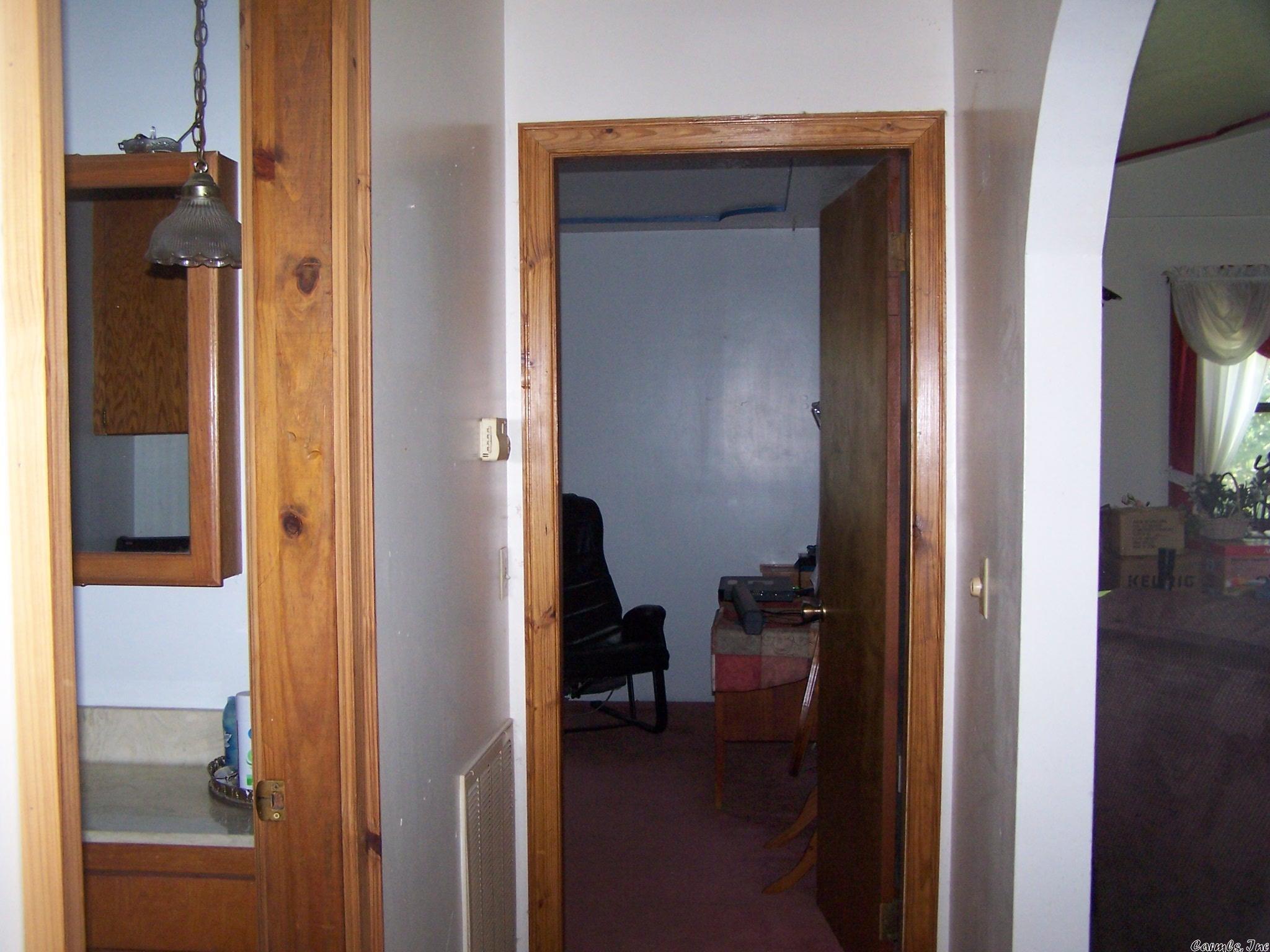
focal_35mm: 38
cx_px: 635
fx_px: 1394
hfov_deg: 49.0
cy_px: 476
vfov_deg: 37.7
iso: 140
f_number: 2.8
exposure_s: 1/60
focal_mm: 6.3
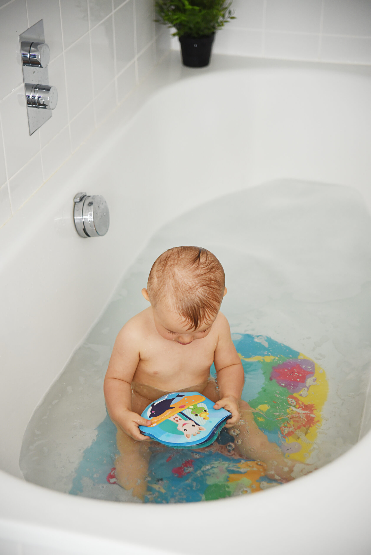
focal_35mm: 70
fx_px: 1081
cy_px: 278
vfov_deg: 28.8
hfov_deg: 19.5
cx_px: 186
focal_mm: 70
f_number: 2.8
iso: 1600
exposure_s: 1/400
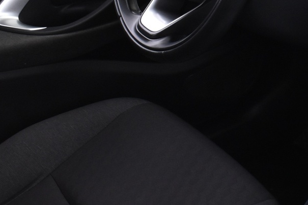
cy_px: 39
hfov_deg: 21.4
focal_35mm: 92
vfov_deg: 14.7
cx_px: 295
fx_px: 790
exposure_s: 1/8
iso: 1250
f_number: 5.6
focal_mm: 23
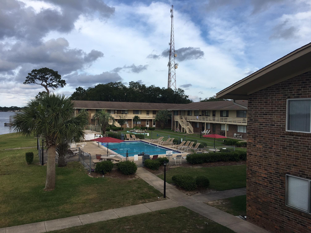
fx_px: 261
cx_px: 156
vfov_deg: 48.2
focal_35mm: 29
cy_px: 116
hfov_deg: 61.7
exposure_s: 1/1099
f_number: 2.2
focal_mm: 4.15
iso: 25
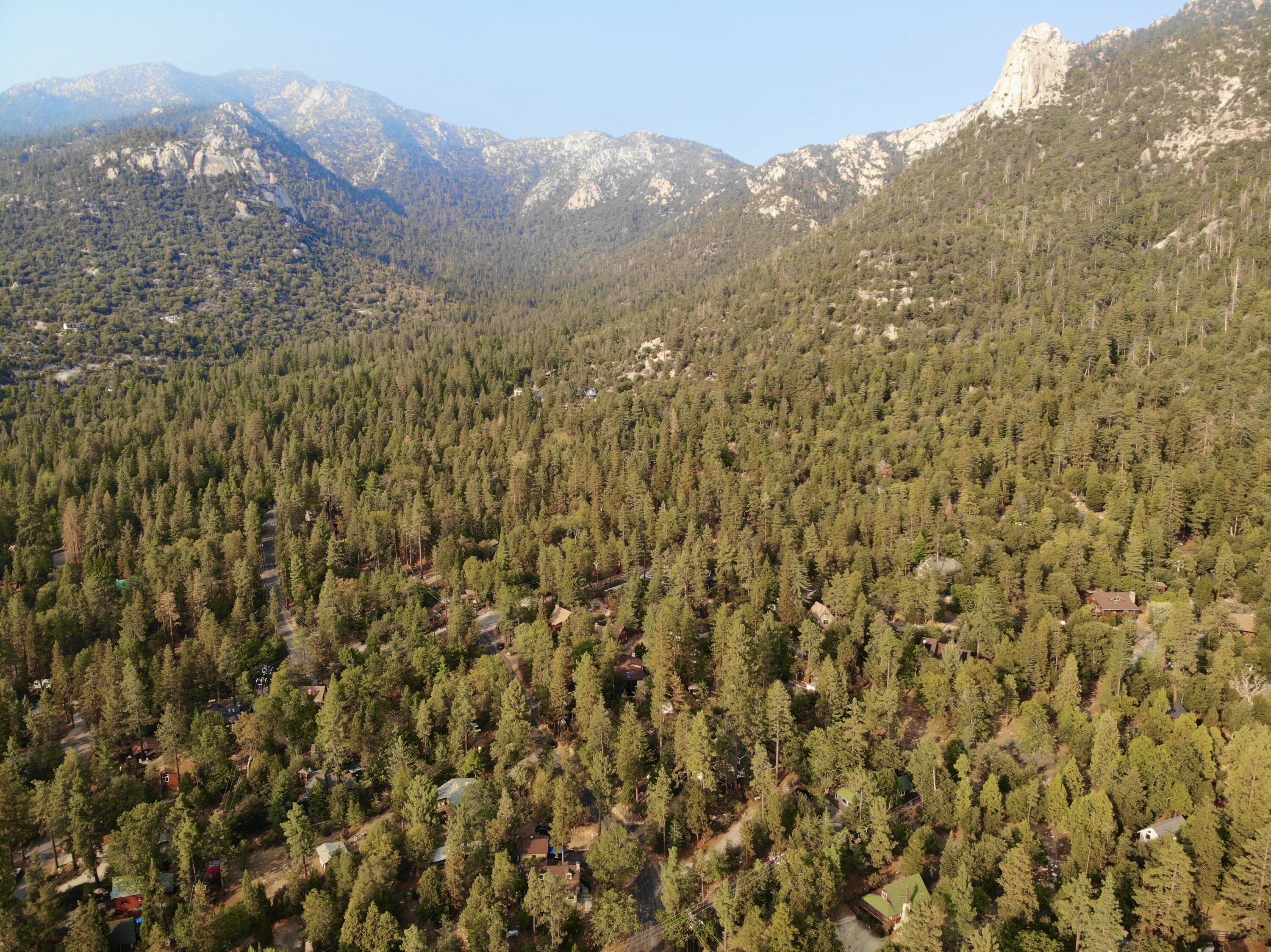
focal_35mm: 24
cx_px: 636
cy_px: 476
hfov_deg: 71.6
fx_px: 881
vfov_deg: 56.8
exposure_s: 1/395
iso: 100
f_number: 2.8
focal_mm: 4.5
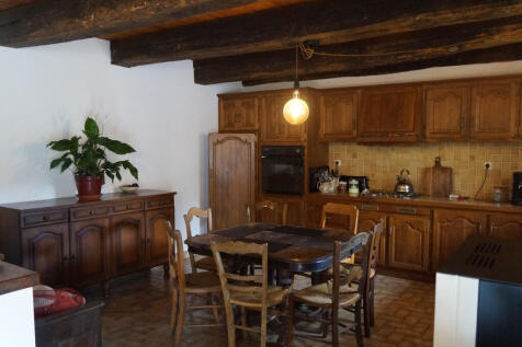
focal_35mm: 30
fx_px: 435
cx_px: 261
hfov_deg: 61.9
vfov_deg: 43.6
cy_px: 174
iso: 3200
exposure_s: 1/125
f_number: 3.5
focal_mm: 20
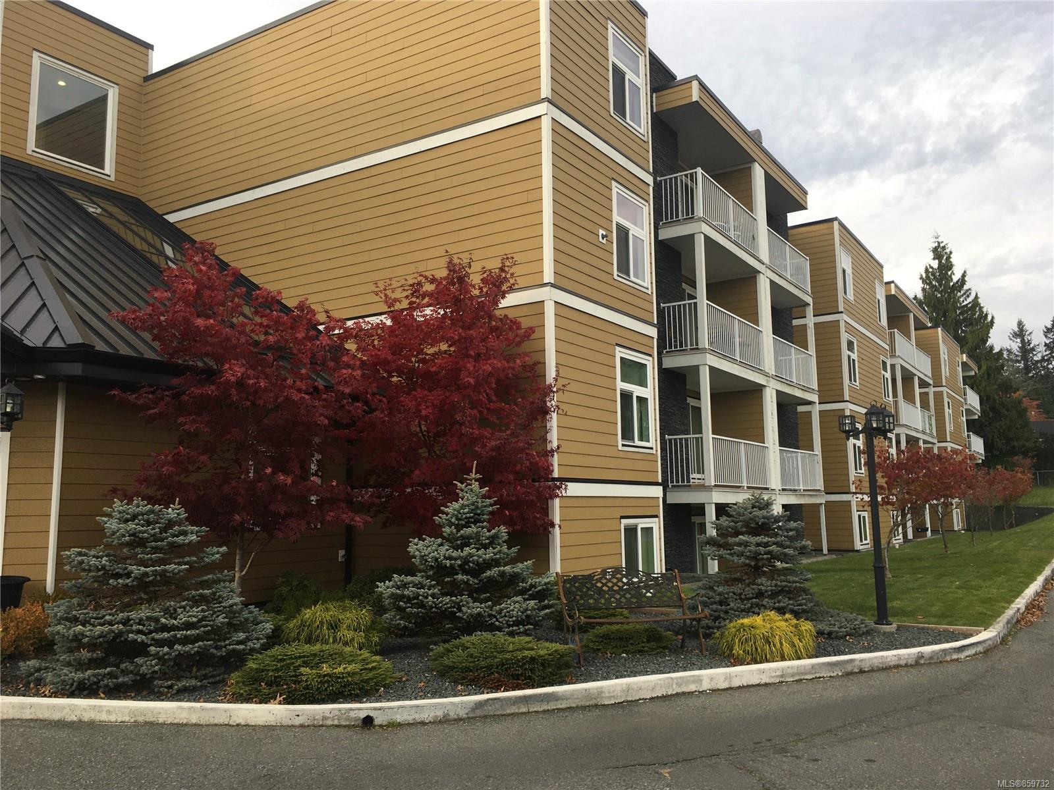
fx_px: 883
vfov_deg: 48.2
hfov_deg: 61.7
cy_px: 395
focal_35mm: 29
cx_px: 527
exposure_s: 1/137
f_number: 2.2
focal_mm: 4.15
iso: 25
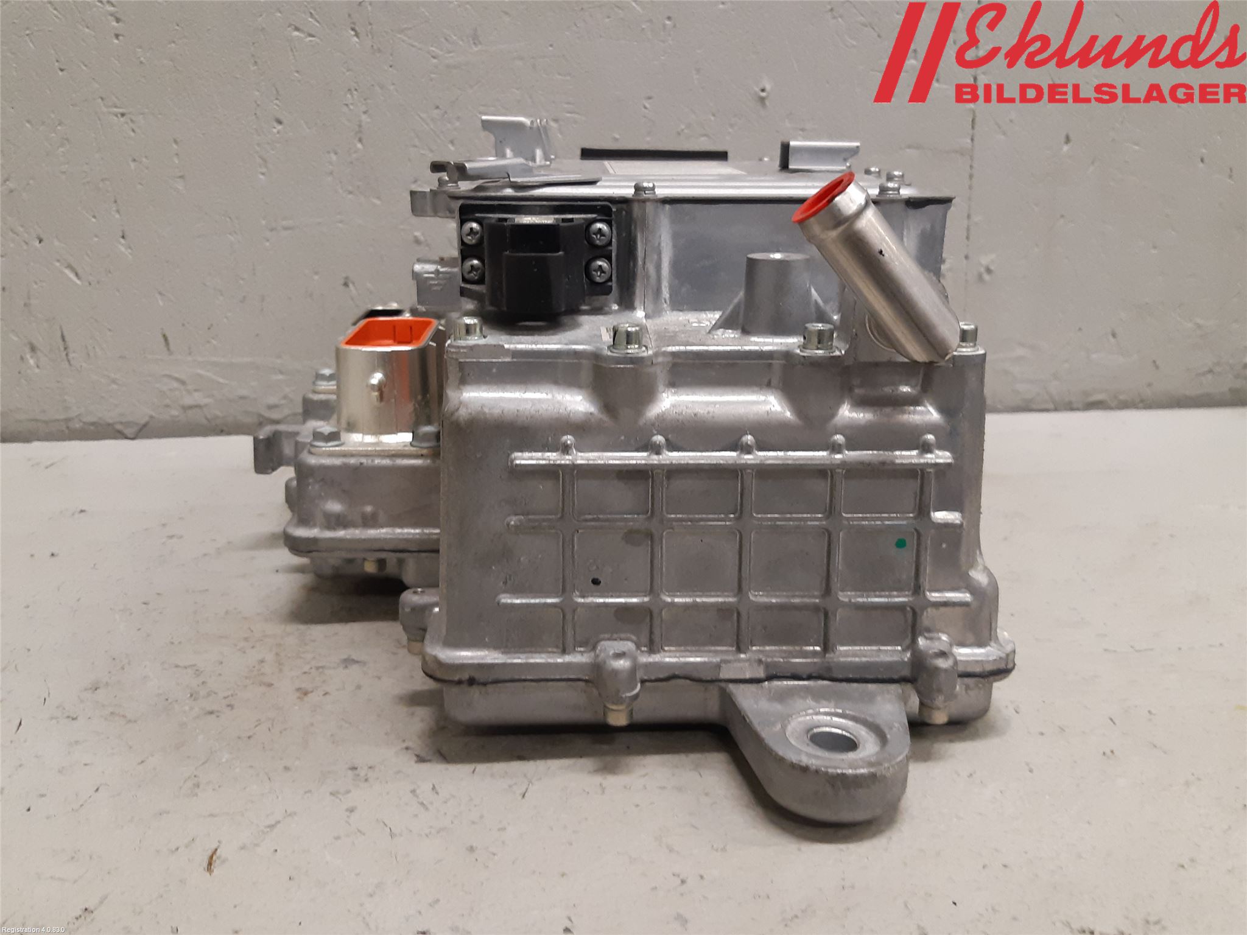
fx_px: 937
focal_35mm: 26
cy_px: 468
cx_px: 624
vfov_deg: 53.1
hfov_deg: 67.3
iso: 200
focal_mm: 3.93
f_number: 1.7
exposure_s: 1/50
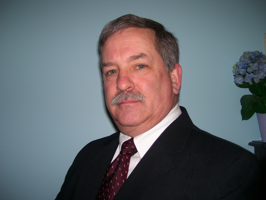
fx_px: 284
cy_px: 100
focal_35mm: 37
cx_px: 133
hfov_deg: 50.1
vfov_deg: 38.7
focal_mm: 6
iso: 80
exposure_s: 1/60
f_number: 2.7
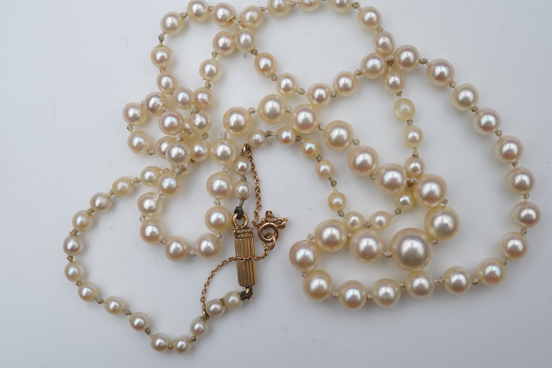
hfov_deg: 43.6
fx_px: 690
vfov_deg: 29.9
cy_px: 184
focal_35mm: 45
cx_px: 276
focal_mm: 30
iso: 400
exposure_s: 1/125
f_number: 18
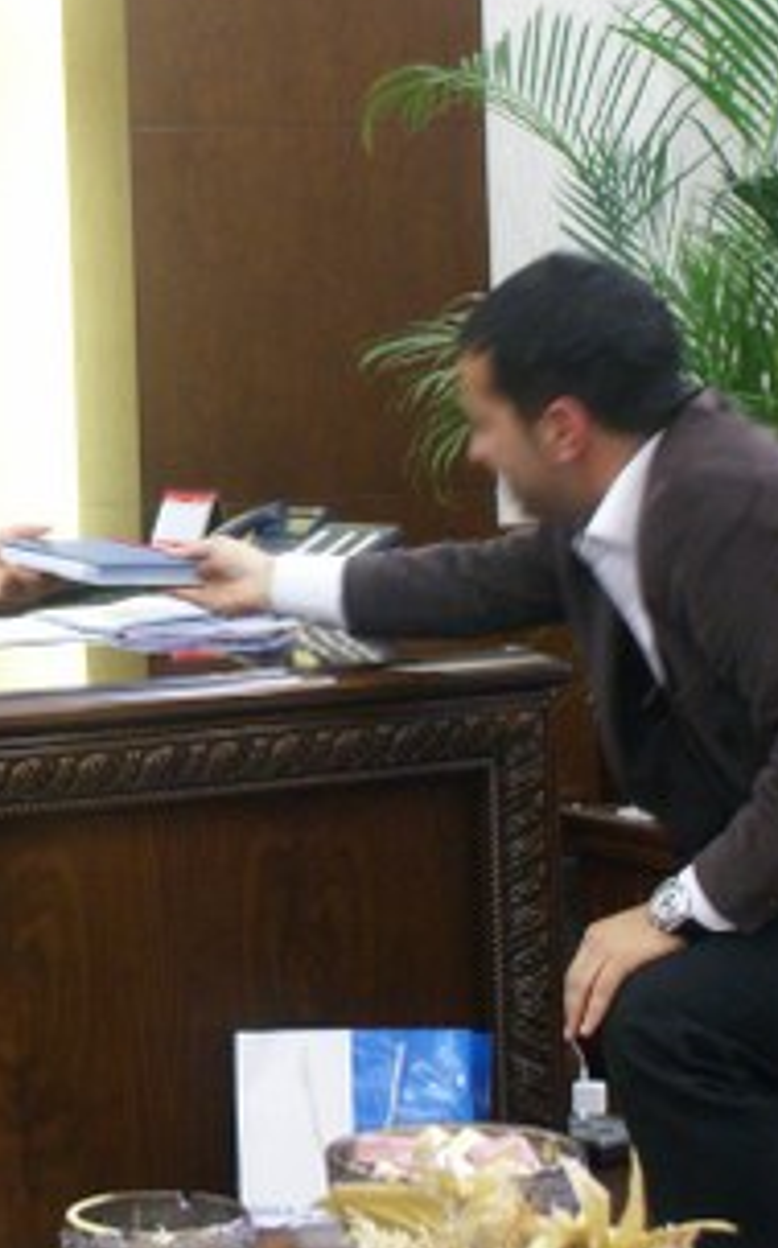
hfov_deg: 13.0
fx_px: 3295
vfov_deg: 21.4
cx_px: -218
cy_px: 486
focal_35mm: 97
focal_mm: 30
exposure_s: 1/13
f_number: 5
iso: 400
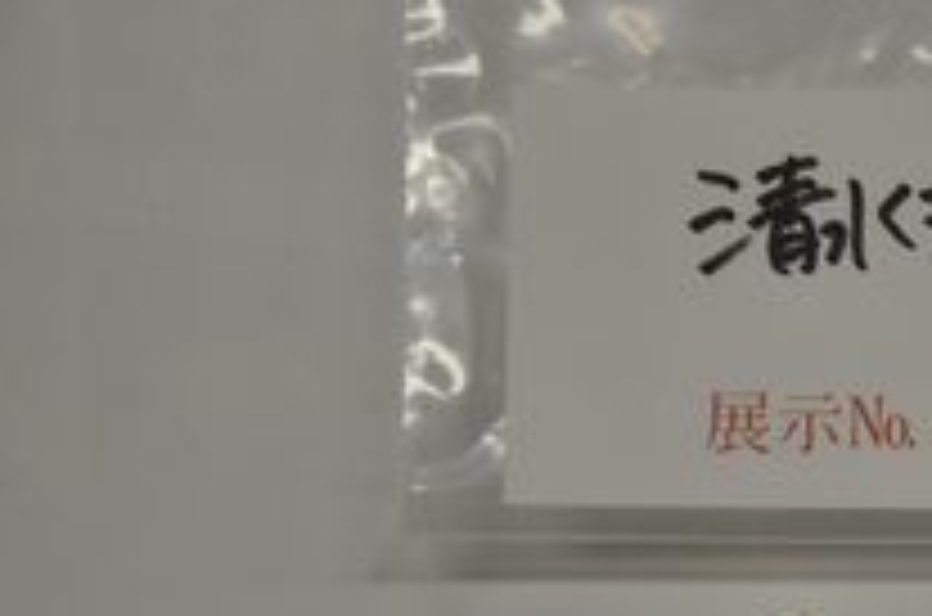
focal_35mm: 246
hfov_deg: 8.3
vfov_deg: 5.5
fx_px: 6356
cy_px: 585
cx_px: 977
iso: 800
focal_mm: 75
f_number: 5.3
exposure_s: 1/200
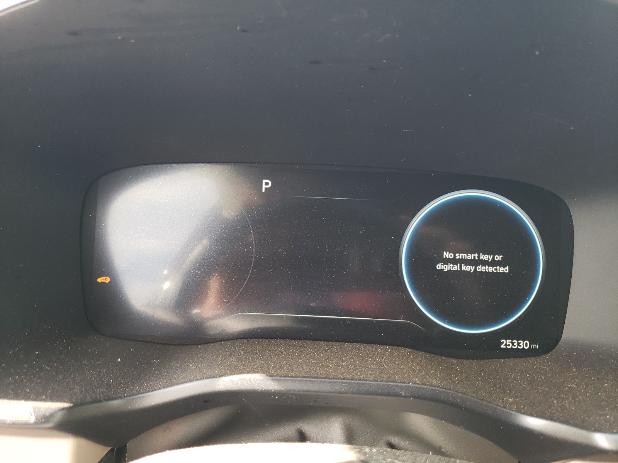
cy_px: 232
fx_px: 464
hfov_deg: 67.3
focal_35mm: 26
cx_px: 309
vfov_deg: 53.1
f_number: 1.5
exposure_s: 1/50
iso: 60
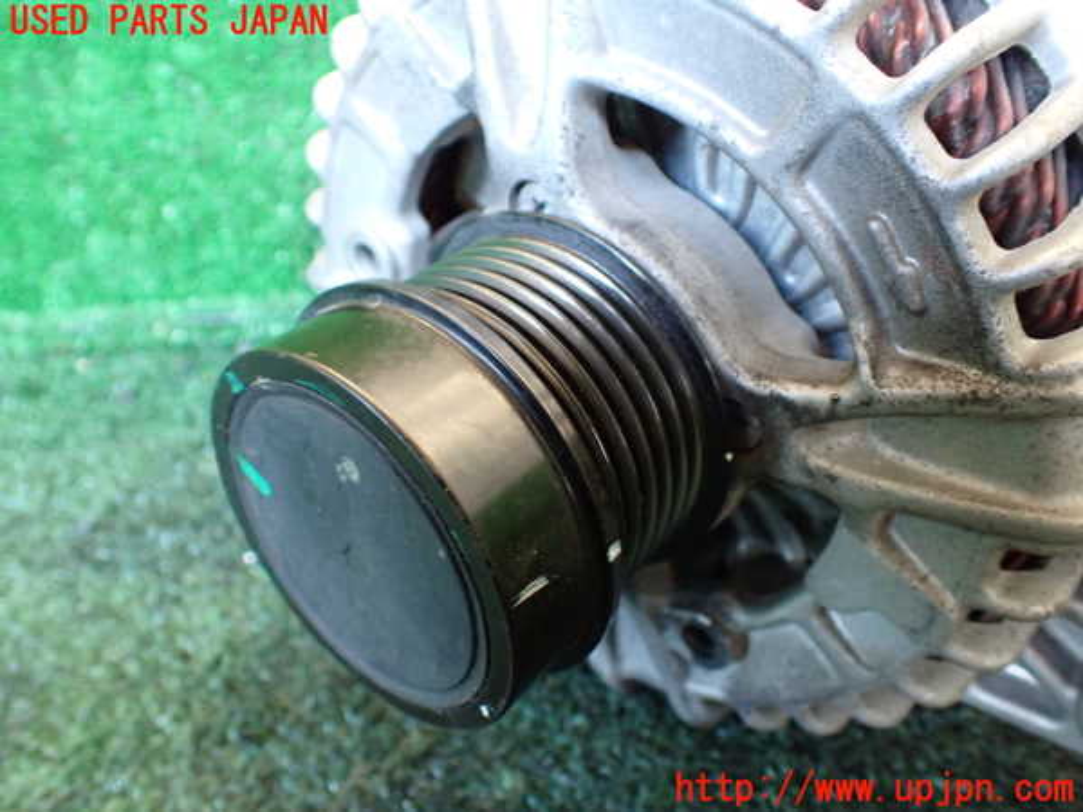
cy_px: 406
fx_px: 939
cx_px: 542
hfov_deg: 60.0
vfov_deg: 46.8
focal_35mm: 30
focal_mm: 5.4
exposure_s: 1/30
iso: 1000
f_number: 2.3
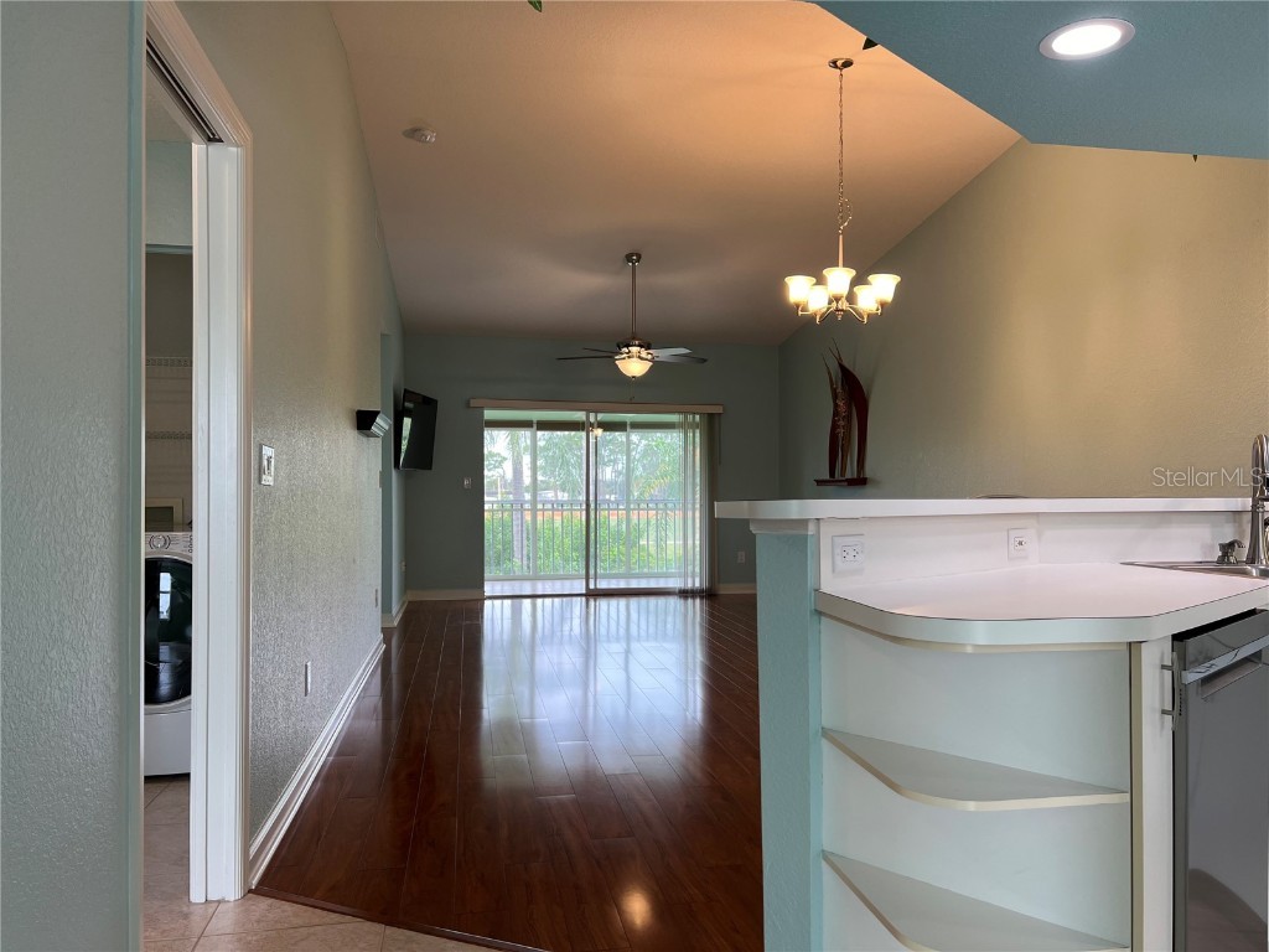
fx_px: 953
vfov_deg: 53.1
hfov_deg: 67.3
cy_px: 476
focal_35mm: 26
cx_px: 634
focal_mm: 5.7
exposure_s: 1/147
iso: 50
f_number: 1.5
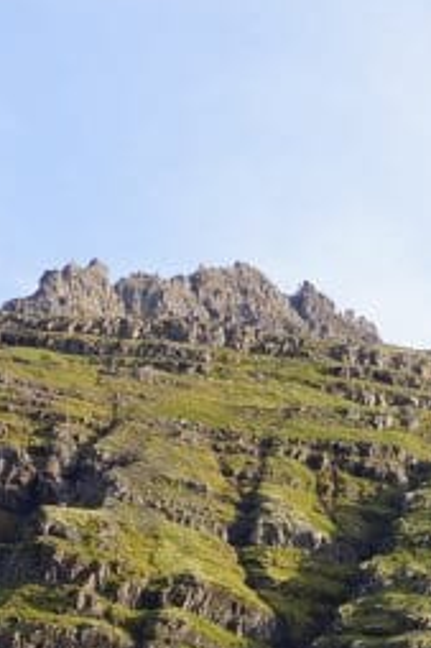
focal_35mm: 170
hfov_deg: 7.8
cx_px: 831
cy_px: 727
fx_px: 3057
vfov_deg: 11.9
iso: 100
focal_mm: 24
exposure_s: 1/80
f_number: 7.1
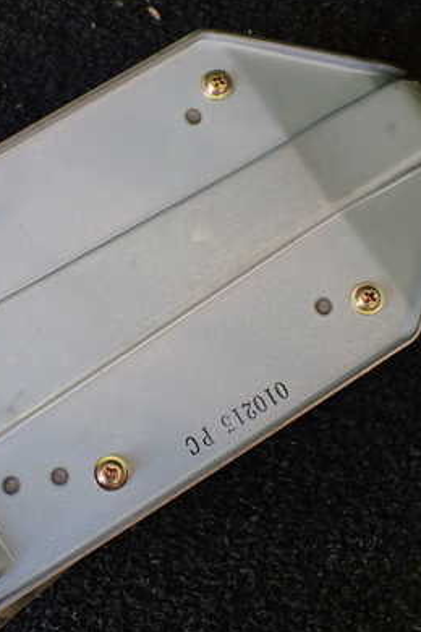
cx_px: 104
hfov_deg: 27.7
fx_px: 842
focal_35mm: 48
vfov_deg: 41.1
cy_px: 329
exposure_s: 1/125
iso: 320
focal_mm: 5.4
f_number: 2.3
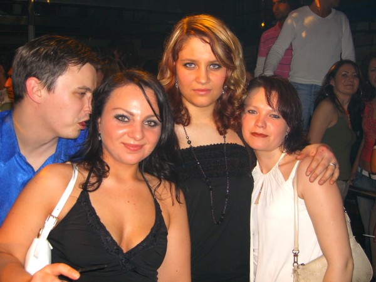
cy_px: 141
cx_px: 188
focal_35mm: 38
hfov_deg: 49.0
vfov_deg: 37.7
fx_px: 413
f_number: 2.8
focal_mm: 7.9
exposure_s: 1/60
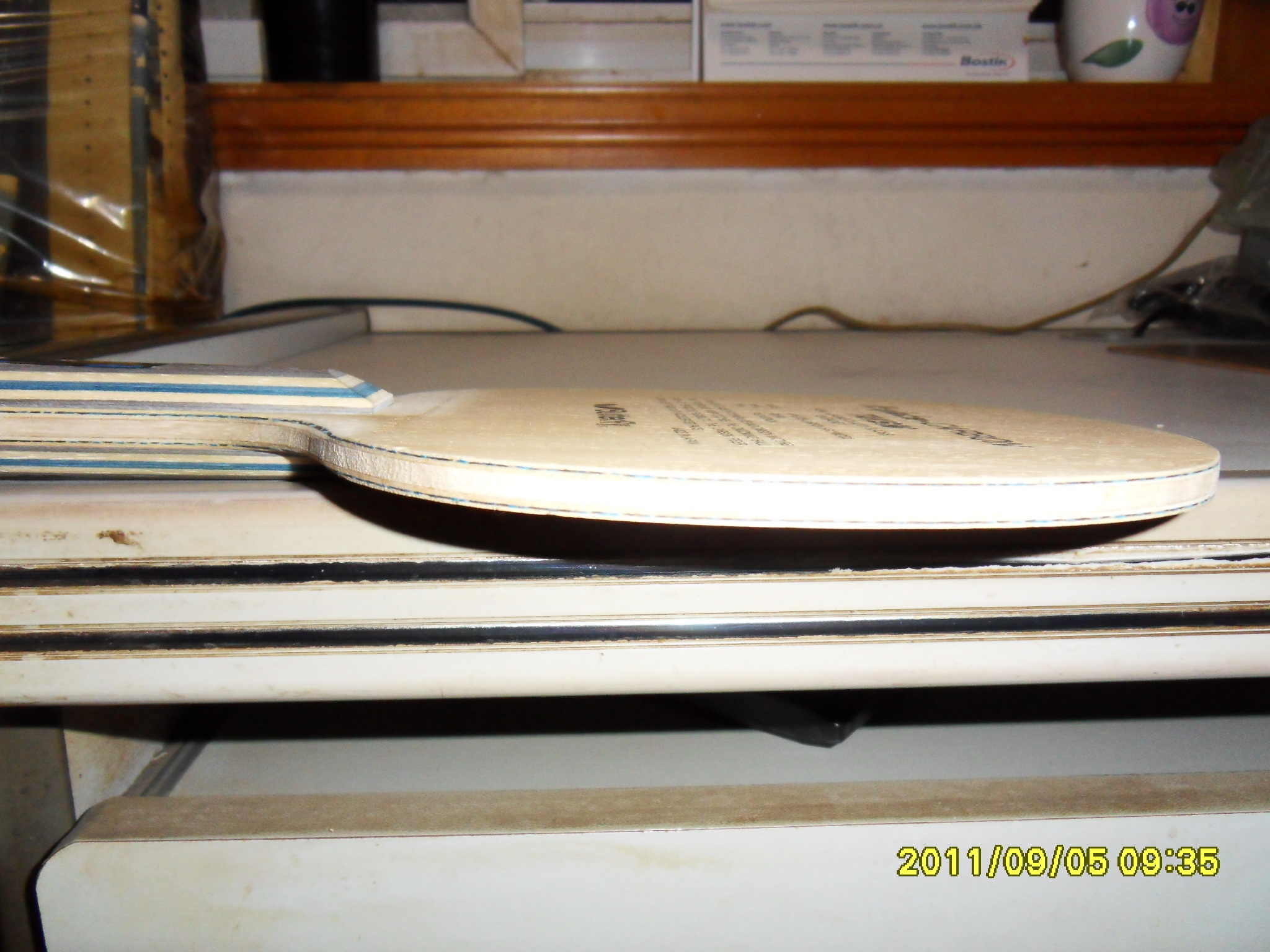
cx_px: 635
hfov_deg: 65.3
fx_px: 991
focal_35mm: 27
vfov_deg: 51.4
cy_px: 476
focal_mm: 4.7
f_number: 3.5
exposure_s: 1/45
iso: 400
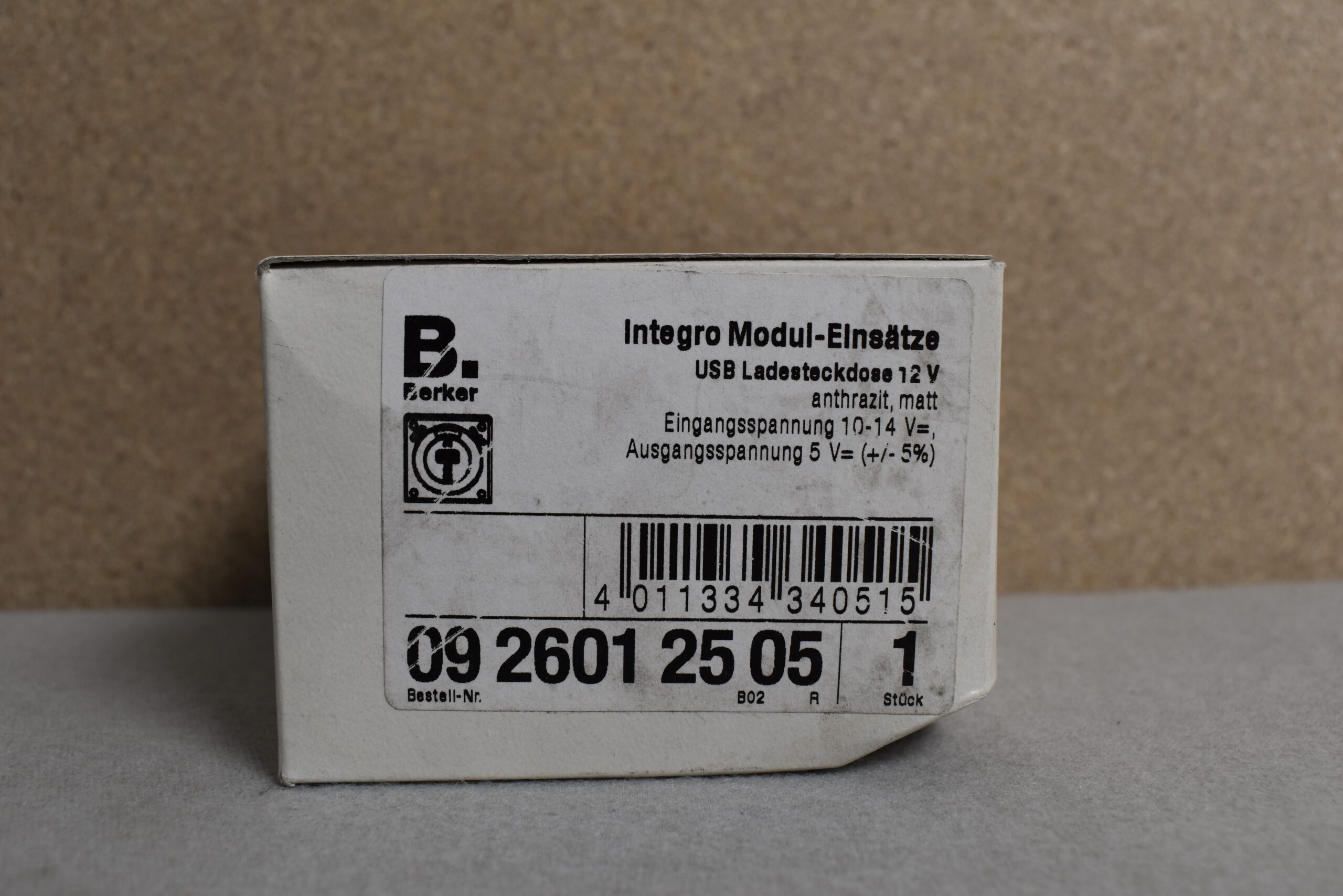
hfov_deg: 55.1
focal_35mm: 34
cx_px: 672
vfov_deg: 38.4
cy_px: 448
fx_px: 1287
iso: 280
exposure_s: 1/60
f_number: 8
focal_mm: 23
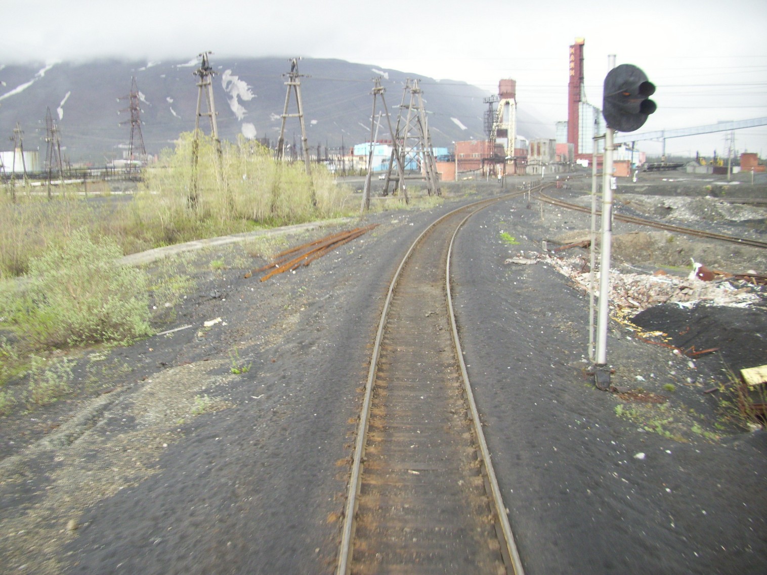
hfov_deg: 54.0
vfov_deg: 41.8
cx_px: 384
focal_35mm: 34
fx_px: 753
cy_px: 288
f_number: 2.9
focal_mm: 5.7
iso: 100
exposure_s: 1/40
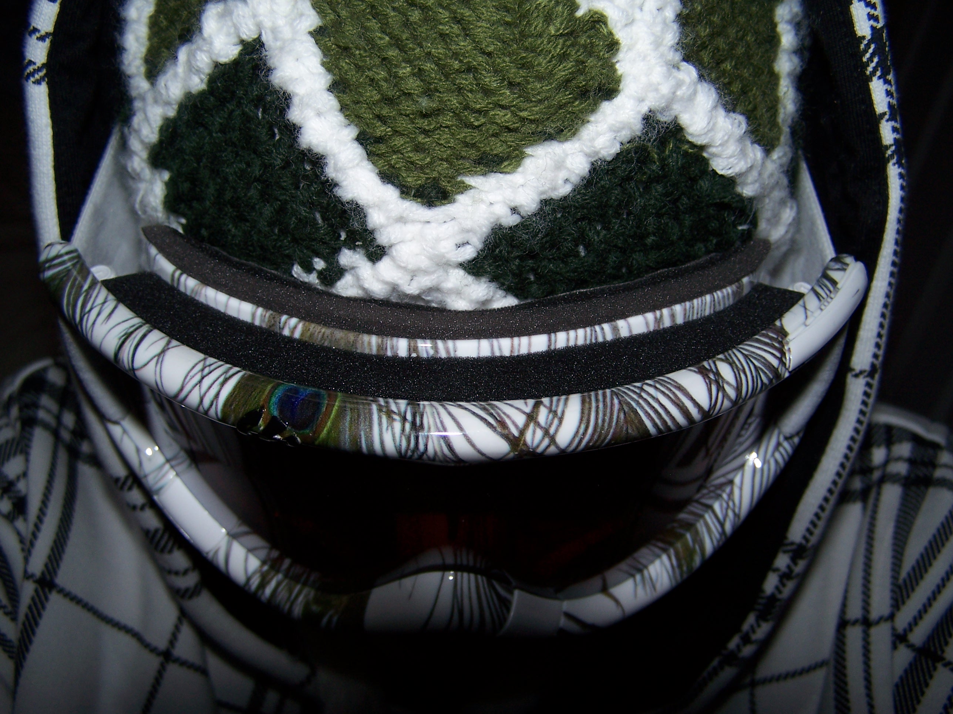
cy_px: 357
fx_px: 1046
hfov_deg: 49.0
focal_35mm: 38
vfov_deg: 37.7
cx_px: 476
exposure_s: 1/60
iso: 80
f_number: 2.8
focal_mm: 6.3
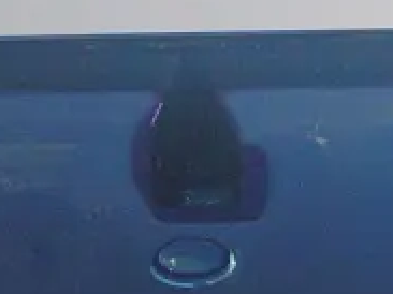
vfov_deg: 7.1
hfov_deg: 10.1
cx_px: 185
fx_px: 2224
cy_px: 696
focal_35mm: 196
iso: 100
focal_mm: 4.26
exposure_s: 1/1647
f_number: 1.8
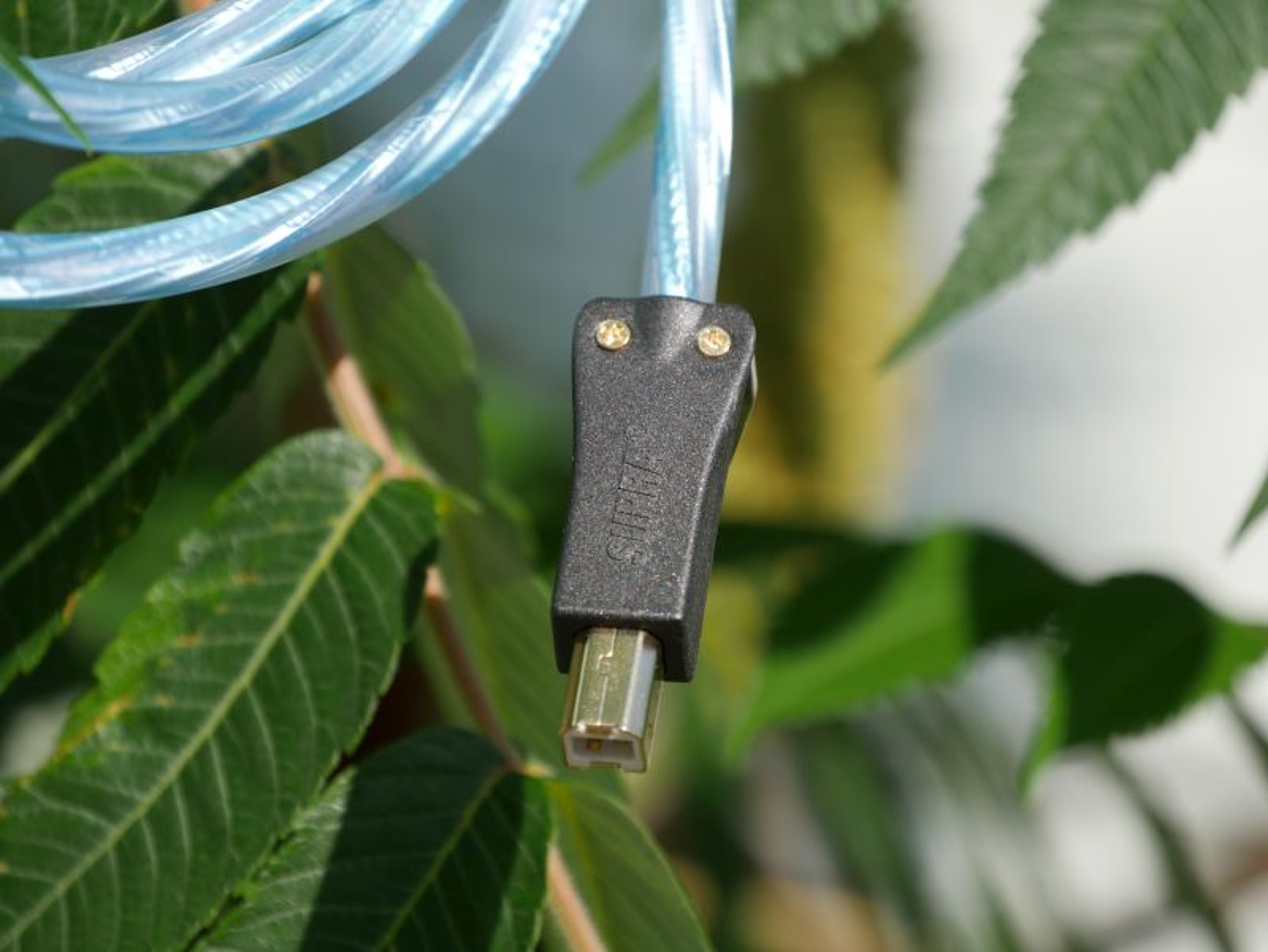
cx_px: 634
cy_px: 476
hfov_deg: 7.1
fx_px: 10263
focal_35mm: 280
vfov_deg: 5.3
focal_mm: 140
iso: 200
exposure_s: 1/640
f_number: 5.6
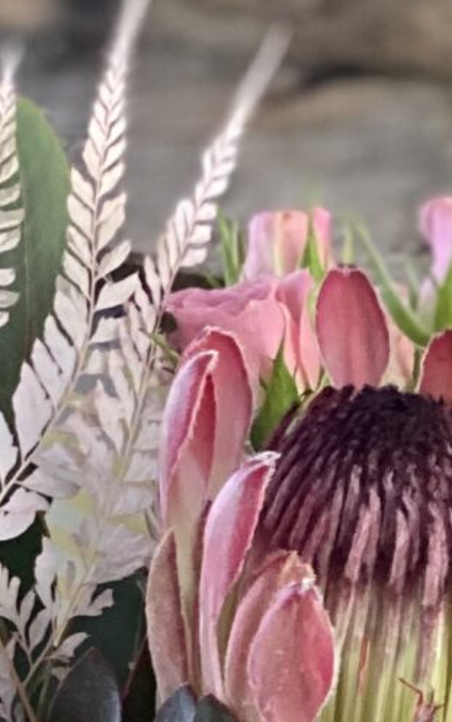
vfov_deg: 7.1
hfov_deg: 4.6
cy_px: 1393
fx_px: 5593
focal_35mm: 284
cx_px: 849
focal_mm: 6
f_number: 2
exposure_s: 1/40
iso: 200
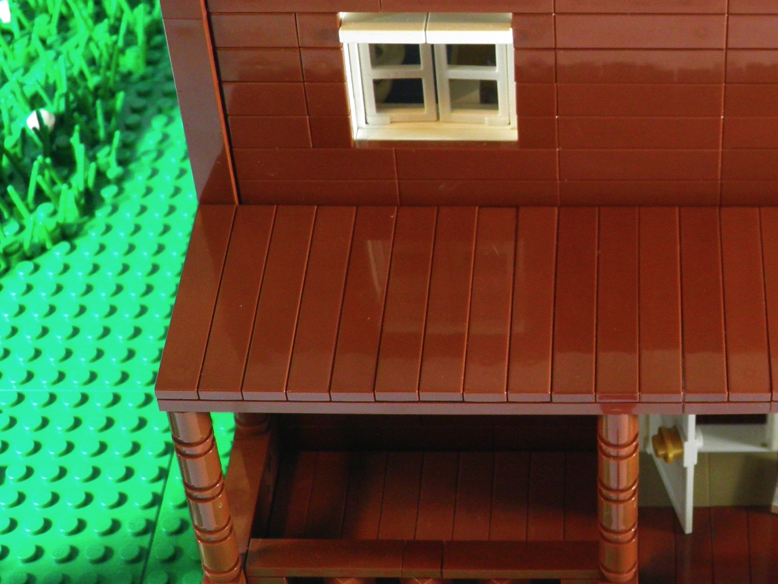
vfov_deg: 18.8
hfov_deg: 24.2
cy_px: 167
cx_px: 722
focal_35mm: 78
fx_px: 1753
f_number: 3.1
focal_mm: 6.3
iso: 125
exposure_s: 1/8
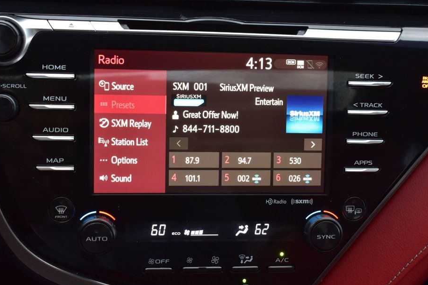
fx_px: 642
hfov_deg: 36.9
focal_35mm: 54
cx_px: 212
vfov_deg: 25.0
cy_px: 144
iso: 720
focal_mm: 32
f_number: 6.3
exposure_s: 1/15
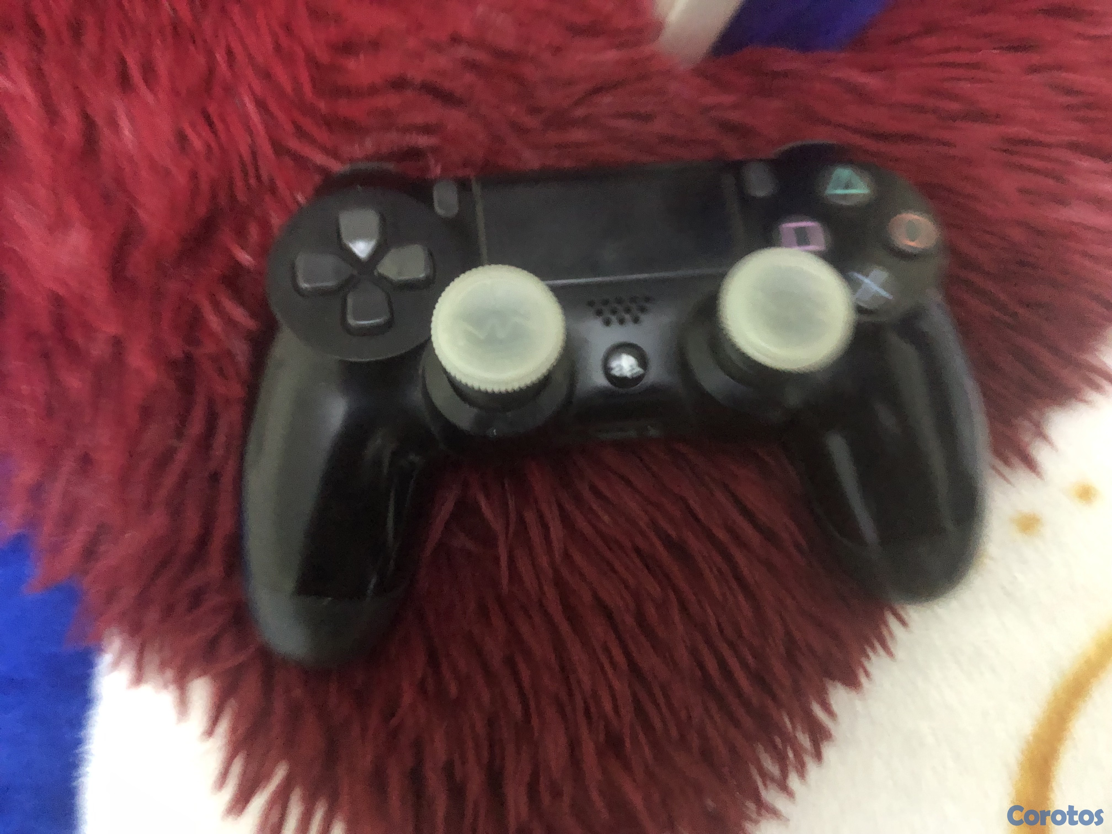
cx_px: 556
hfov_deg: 63.4
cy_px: 417
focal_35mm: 28
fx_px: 899
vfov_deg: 49.7
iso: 250
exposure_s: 1/4
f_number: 1.8
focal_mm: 4
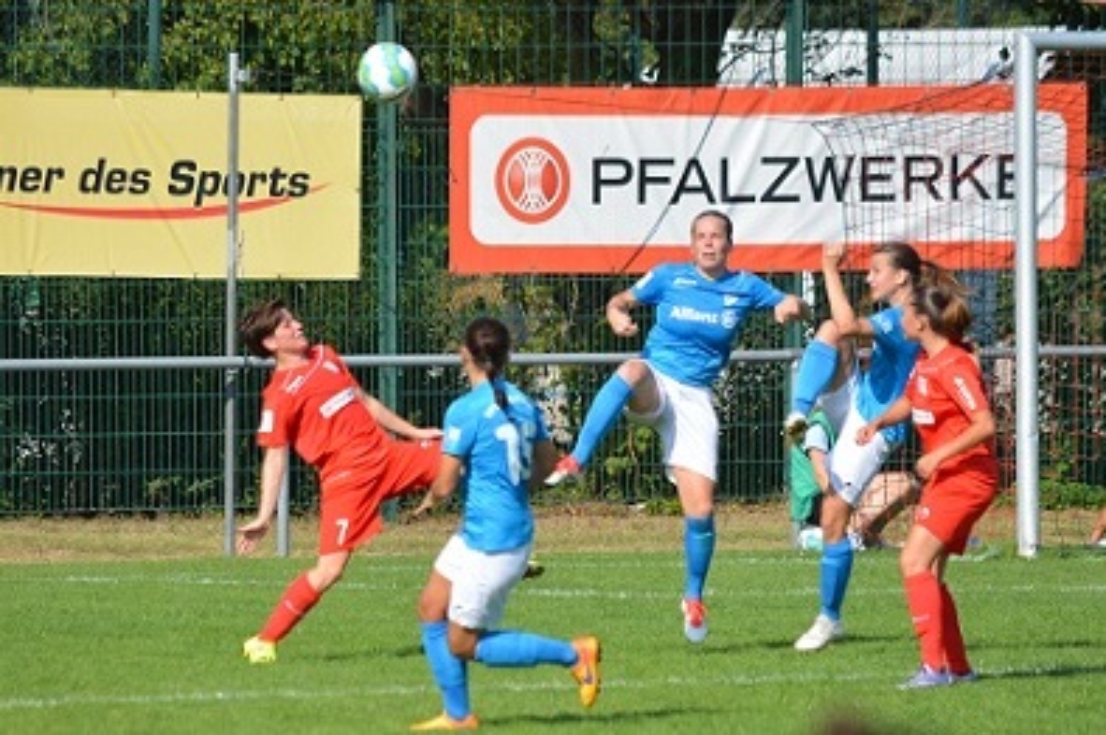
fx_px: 12432
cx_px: 553
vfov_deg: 3.4
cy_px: 368
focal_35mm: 405
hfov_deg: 5.1
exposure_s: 1/1600
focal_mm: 270
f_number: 6.3
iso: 400
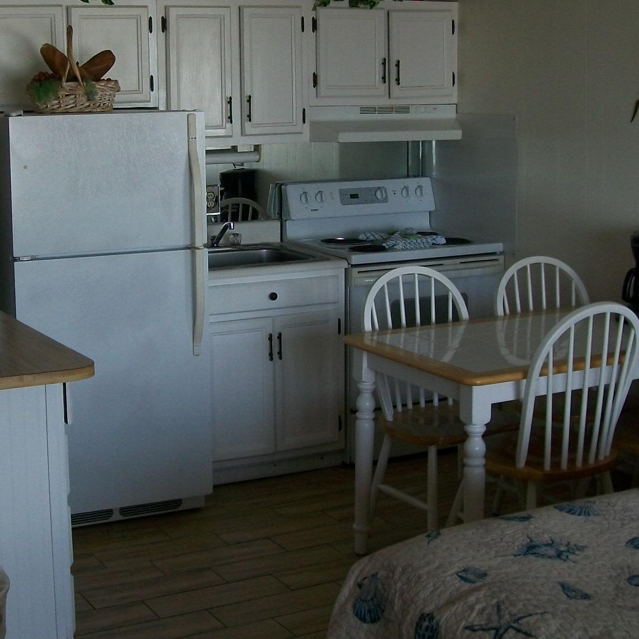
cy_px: 239
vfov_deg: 29.9
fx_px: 1190
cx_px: 206
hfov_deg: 29.8
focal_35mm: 57
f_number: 2.7
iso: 80
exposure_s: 1/80
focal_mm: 6
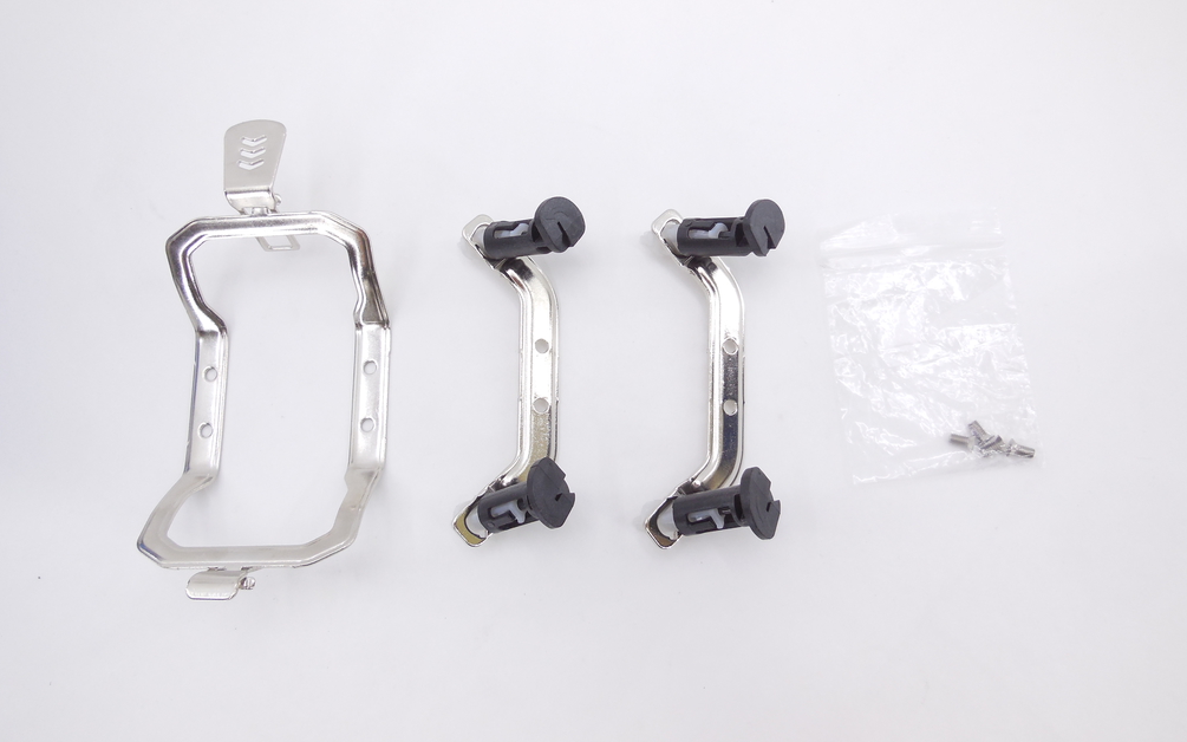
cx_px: 604
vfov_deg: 46.0
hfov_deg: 68.4
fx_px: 873
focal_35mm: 27
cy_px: 367
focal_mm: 4.5
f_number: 3.1
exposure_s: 1/80
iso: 125
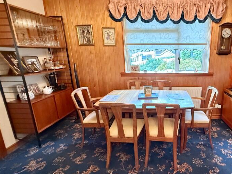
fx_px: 141
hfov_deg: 75.6
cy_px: 88
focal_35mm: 21
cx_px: 161
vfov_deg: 63.4
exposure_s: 1/50
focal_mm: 2.22
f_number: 2.2
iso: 800
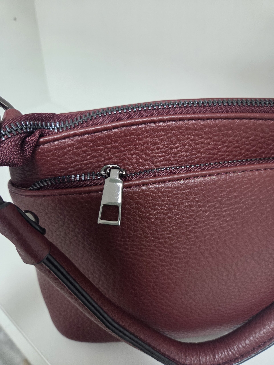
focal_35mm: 23
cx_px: 137
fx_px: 243
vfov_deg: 73.9
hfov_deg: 58.9
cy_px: 182
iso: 320
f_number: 1.8
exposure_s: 1/100
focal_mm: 5.4
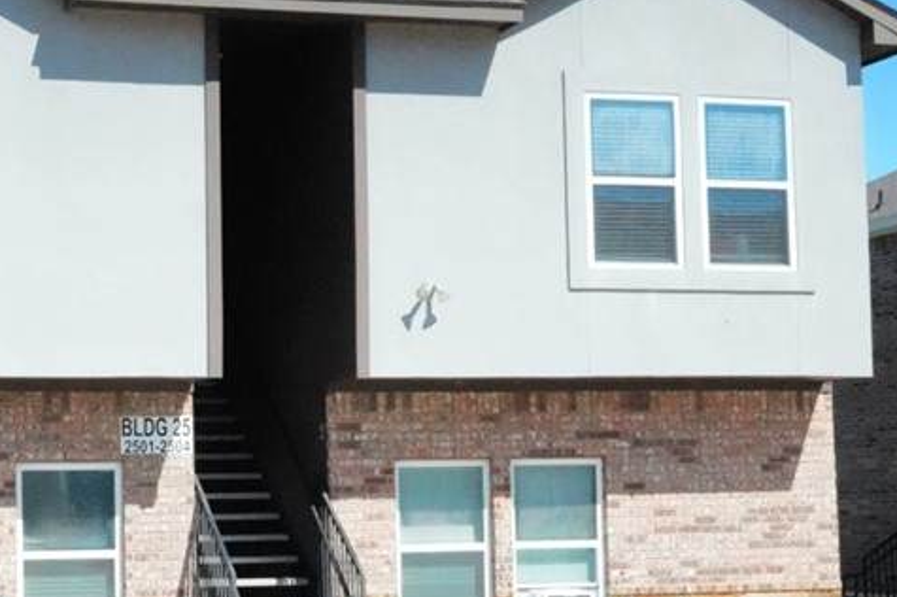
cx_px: 130
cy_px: 401
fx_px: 1992
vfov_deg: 17.0
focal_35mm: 80
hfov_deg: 24.8
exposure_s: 1/8000
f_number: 22
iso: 20000
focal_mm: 35
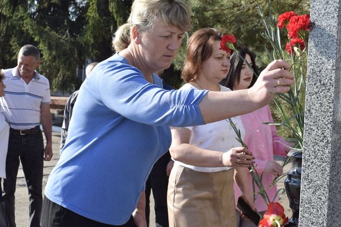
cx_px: 169
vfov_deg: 20.6
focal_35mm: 66
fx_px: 625
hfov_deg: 30.5
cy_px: 114
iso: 200
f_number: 9
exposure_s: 1/320
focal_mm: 36
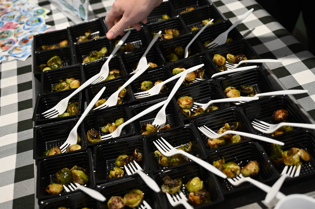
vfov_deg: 30.5
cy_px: 104
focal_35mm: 44
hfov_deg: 44.5
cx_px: 158
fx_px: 385
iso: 900
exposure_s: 1/125
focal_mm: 44
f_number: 4
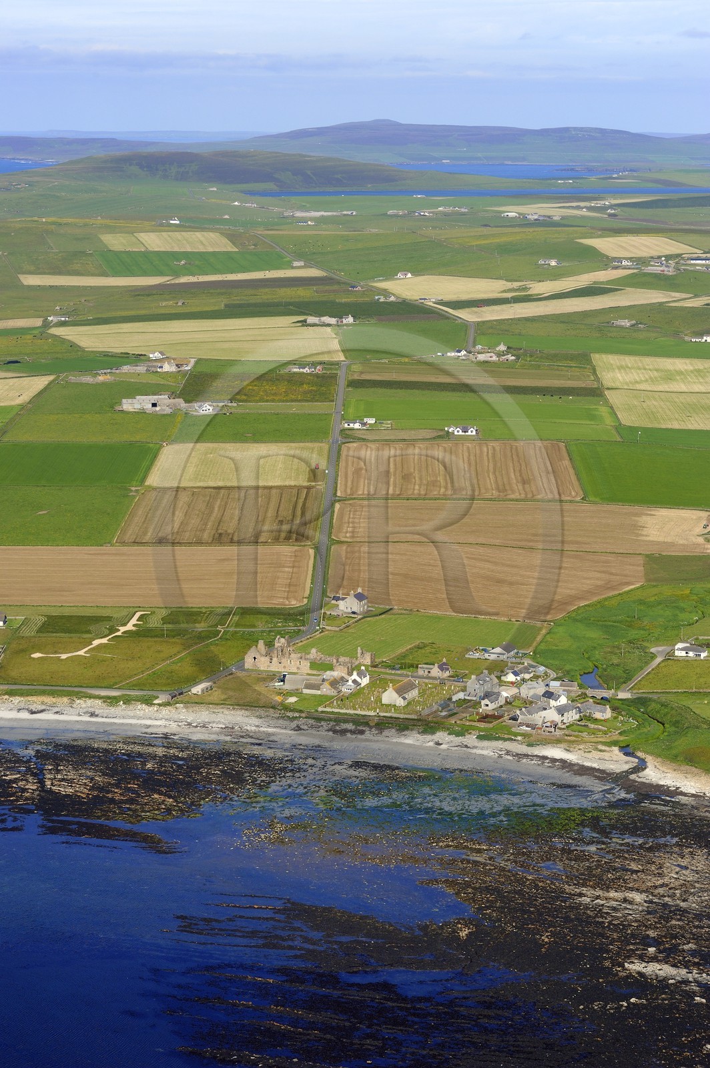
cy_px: 534
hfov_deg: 16.0
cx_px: 355
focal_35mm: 85
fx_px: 2519
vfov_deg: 23.9
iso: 400
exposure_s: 1/800
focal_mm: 85
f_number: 8
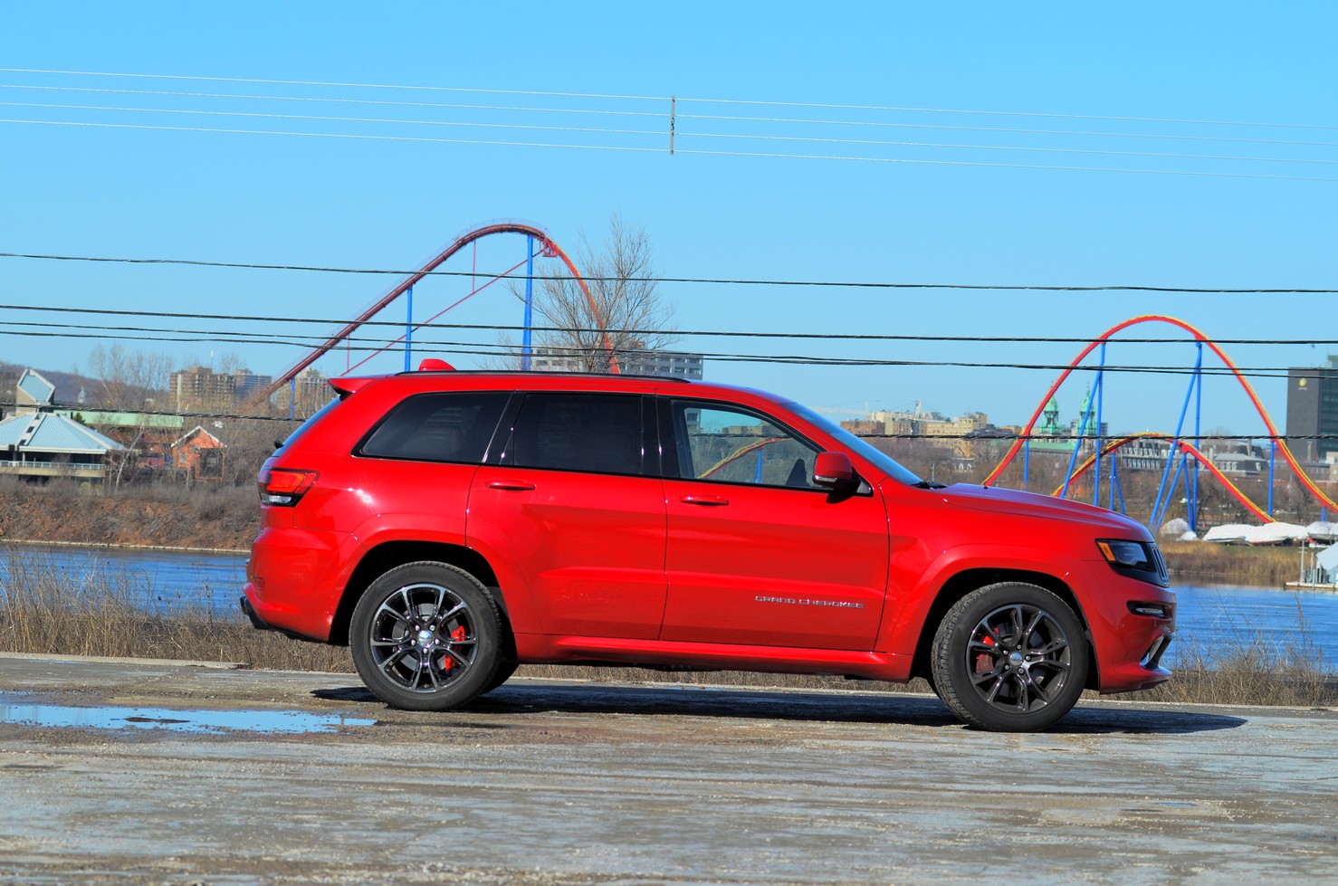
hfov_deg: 17.1
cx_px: 669
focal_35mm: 120
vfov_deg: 11.4
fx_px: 4451
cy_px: 443
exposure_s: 1/800
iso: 200
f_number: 7.1
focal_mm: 80
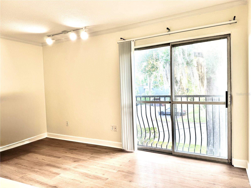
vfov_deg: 56.8
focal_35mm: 24
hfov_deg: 71.6
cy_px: 94
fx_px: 174
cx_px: 126
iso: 100
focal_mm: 6.76
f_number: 1.78
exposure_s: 1/120
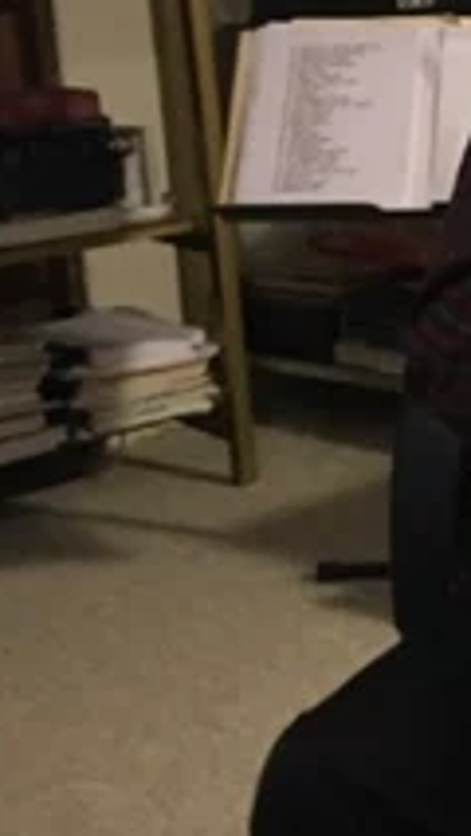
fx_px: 1974
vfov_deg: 23.8
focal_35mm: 89
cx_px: 930
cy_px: 255
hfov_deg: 12.1
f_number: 2.2
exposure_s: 1/15
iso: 400
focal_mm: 4.15
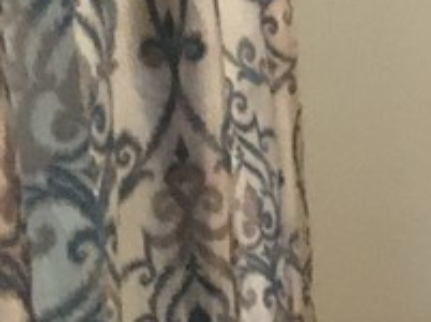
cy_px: -30
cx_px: 1072
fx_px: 1839
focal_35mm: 148
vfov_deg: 9.9
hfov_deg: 11.0
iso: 250
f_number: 2.2
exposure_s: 1/15
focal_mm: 4.15
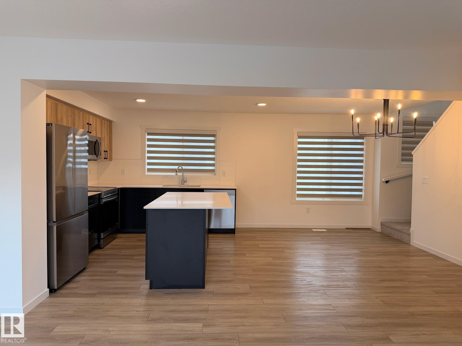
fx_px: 320
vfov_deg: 56.8
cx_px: 231
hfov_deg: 71.6
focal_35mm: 24
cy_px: 173
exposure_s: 1/120
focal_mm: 6.76
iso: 80
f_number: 1.78
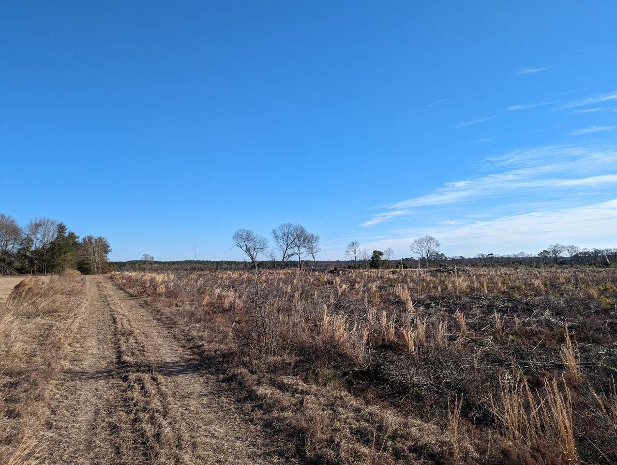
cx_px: 308
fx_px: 428
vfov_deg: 56.9
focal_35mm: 24
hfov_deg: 71.5
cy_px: 232
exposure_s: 1/2058
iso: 47
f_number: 1.85
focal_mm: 6.81
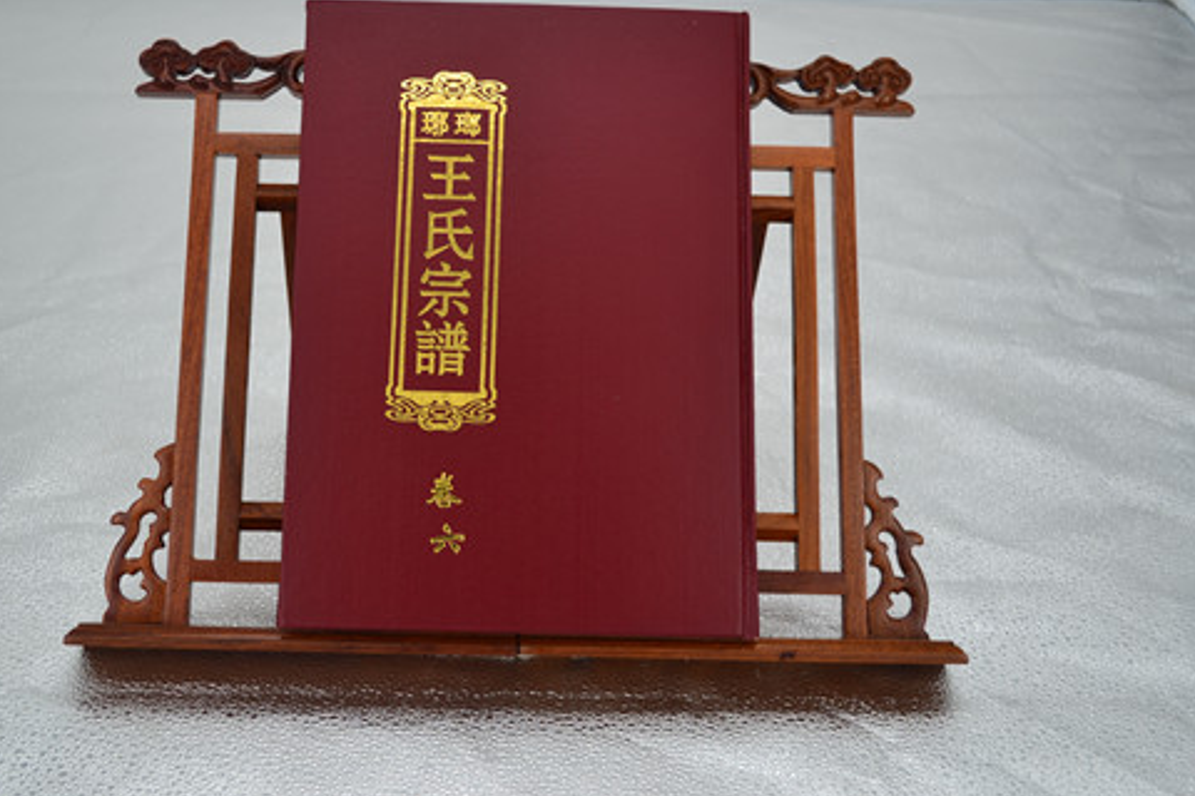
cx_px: 490
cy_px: 336
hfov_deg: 43.4
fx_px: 1494
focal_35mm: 45
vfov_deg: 29.8
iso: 100
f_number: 4
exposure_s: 1/60
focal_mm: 24
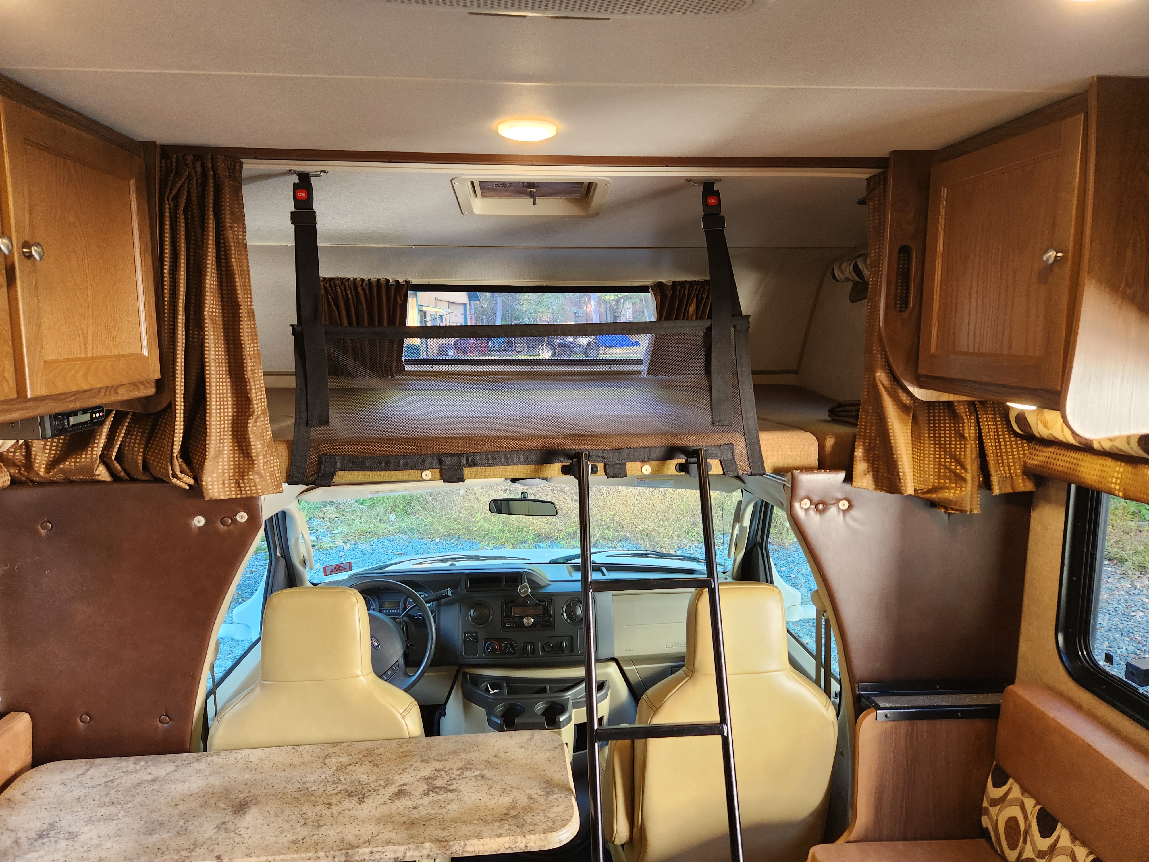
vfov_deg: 58.9
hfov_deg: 73.9
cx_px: 574
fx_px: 763
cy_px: 431
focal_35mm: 23
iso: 200
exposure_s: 1/120
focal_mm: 5.4
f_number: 1.8
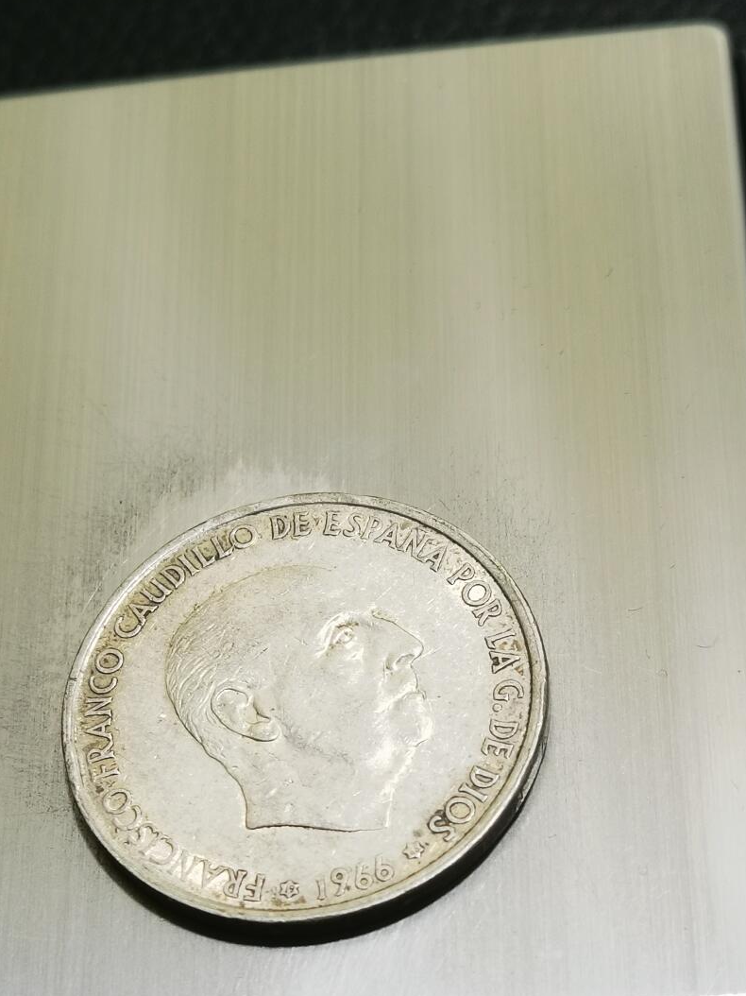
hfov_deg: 18.0
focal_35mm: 82
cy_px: 717
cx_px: 348
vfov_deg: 23.7
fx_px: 2357
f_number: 1.9
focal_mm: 6.67
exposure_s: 1/100
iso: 80
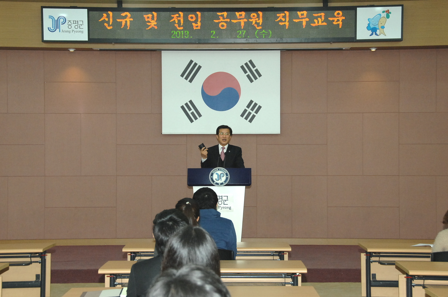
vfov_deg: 18.1
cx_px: 224
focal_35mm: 75
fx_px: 932
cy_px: 148
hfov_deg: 27.0
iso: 800
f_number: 6.7
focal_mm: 50
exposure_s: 1/60
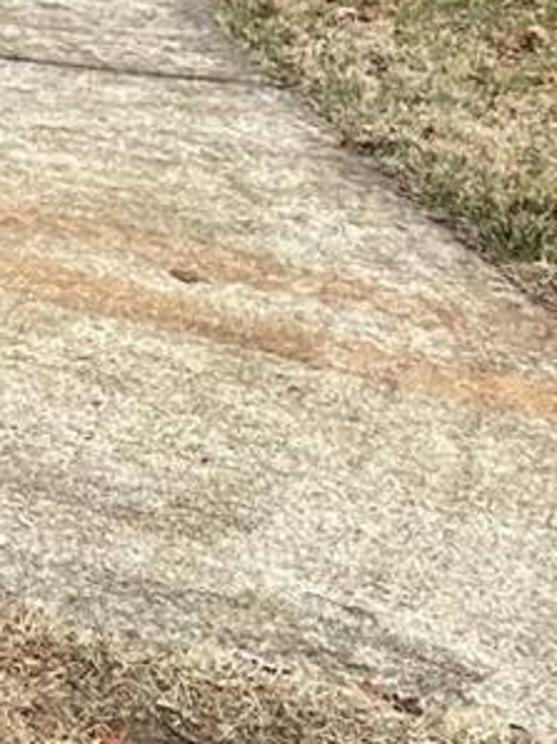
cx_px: -836
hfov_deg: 9.8
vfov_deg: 13.1
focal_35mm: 131
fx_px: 2815
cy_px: -737
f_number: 1.6
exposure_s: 1/172
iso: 32
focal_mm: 4.2
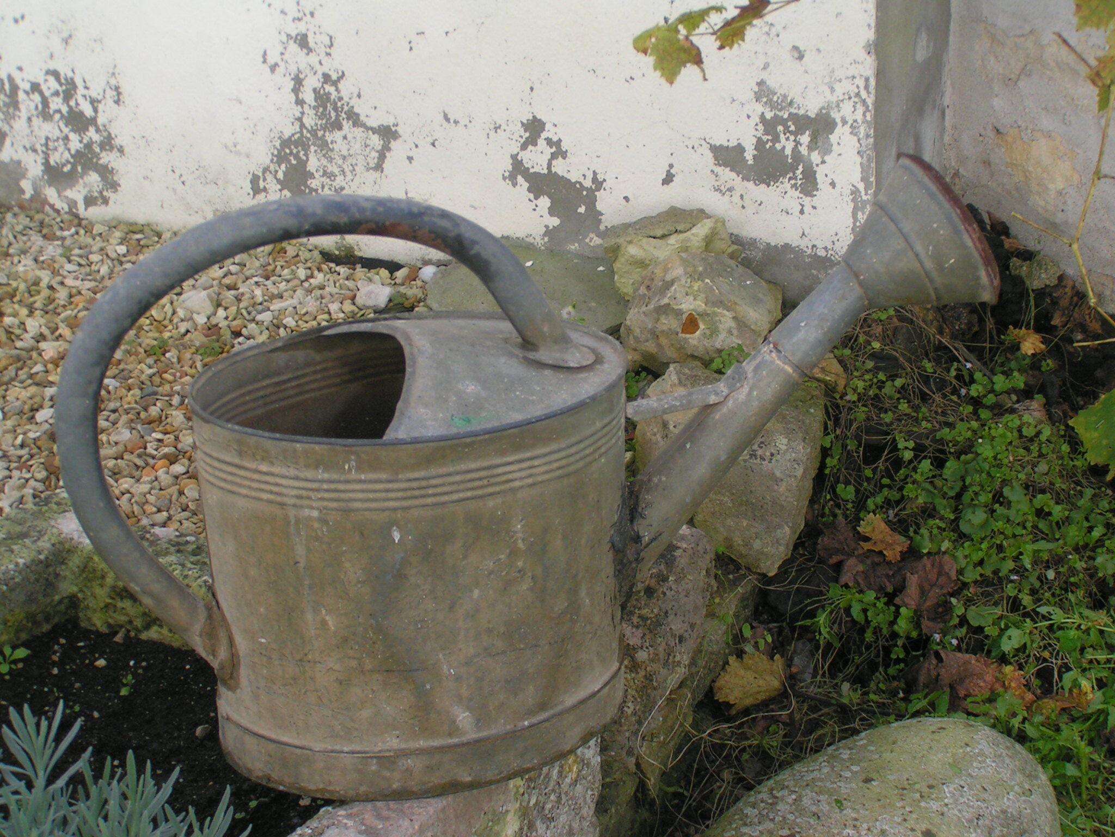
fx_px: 2029
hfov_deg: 30.7
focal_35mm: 63
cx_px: 558
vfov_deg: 23.3
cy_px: 418
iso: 50
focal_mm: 9.7
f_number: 5
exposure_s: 1/200
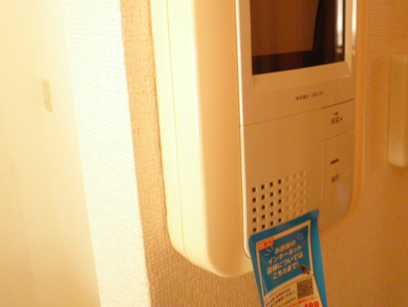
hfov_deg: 50.4
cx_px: 272
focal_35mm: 36
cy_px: 103
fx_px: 425
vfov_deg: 39.2
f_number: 2.8
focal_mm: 4.7
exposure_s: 1/15
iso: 160
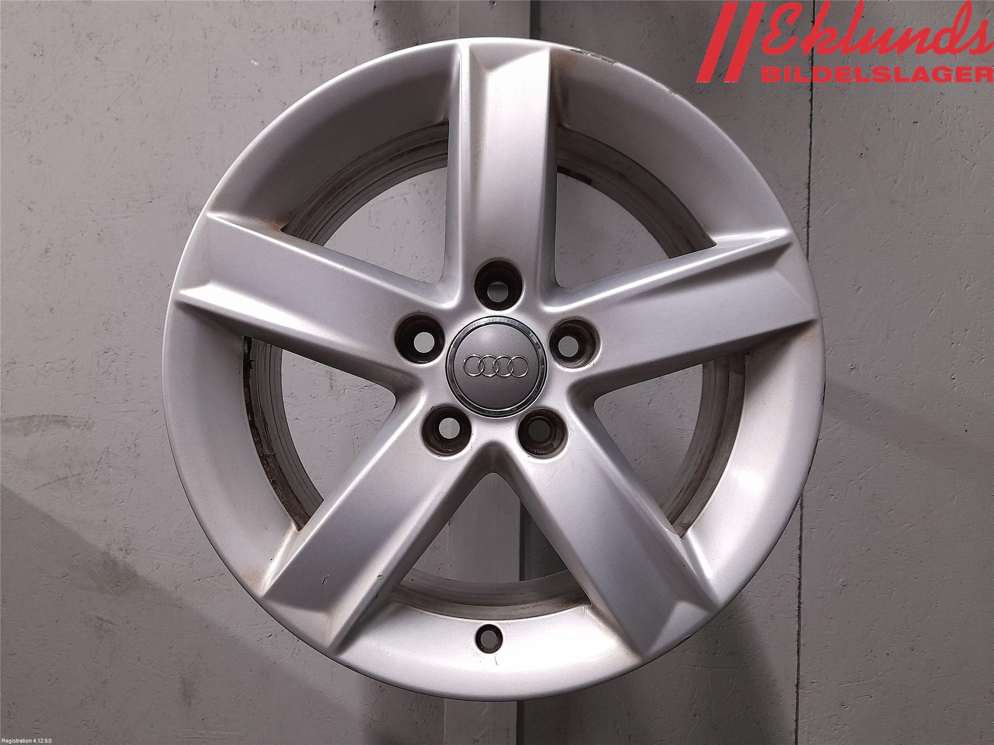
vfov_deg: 54.9
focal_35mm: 25
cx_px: 497
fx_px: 718
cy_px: 372
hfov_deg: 69.4
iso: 320
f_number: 2
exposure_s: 1/33
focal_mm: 4.6
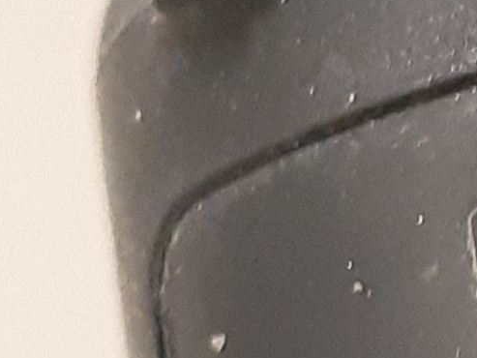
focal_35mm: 108
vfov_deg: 13.5
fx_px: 1489
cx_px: 770
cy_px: 380
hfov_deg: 16.2
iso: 250
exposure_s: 1/25
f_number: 1.7
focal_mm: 3.93
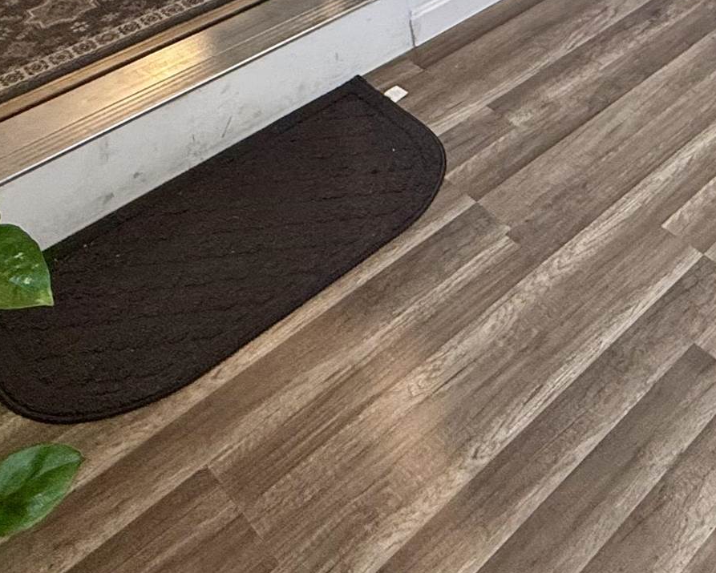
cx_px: 803
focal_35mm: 47
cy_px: -252
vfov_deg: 25.4
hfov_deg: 33.9
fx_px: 996
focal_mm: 2.22
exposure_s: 1/120
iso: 160
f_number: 2.2
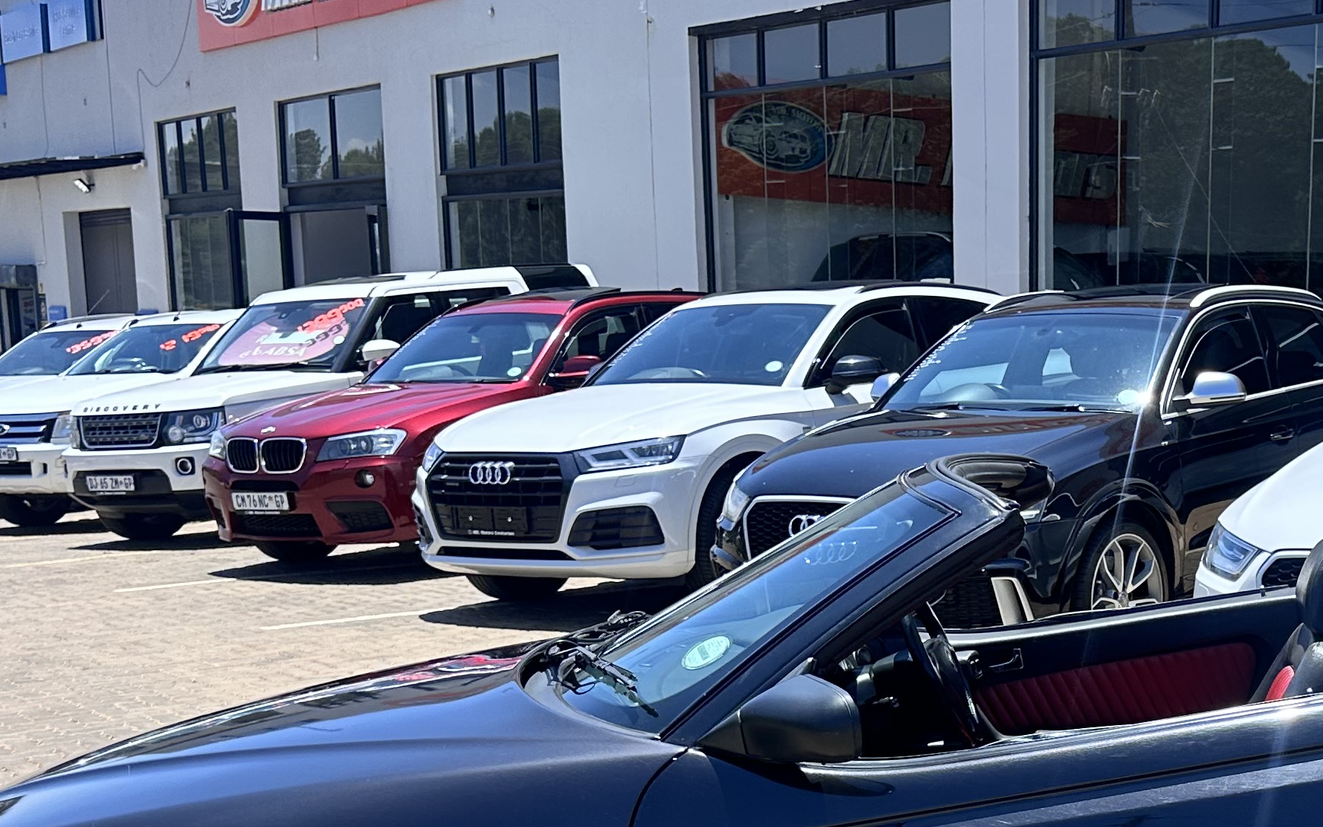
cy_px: 808
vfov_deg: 21.3
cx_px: 1146
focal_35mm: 59
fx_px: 2127
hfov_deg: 33.1
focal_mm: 6.86
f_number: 1.78
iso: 80
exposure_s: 1/2882
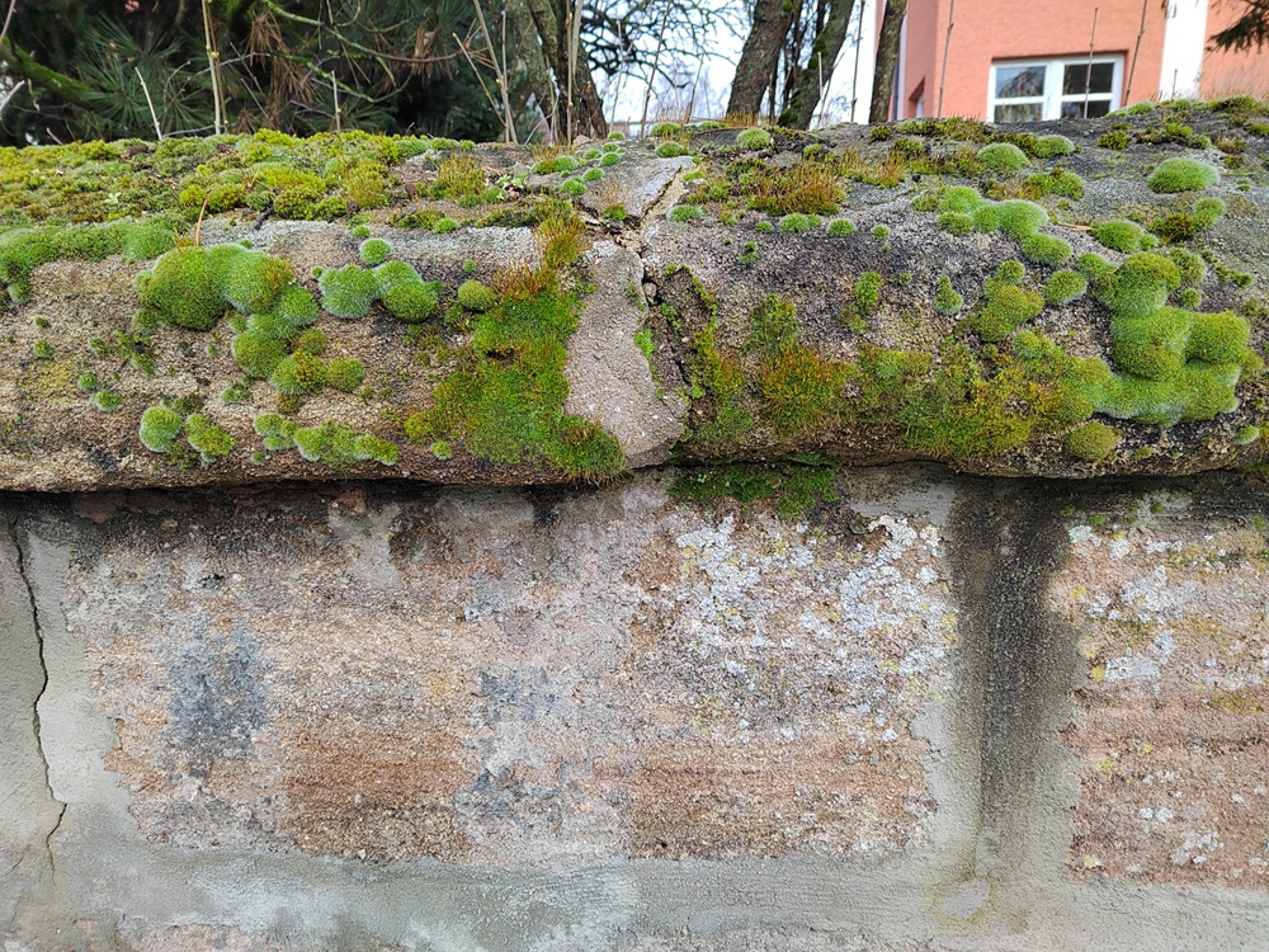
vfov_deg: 58.9
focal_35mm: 23
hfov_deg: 73.9
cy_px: 476
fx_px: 843
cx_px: 634
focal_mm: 5.52
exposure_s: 1/134
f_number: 1.9
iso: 100
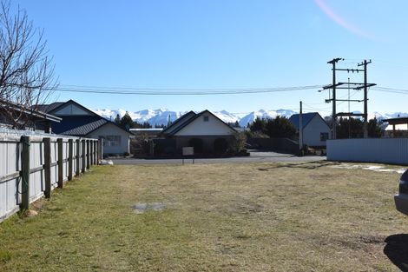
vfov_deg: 36.8
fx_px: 408
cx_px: 204
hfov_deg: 53.1
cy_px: 136
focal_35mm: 36
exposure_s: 1/400
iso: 200
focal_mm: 24
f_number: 10
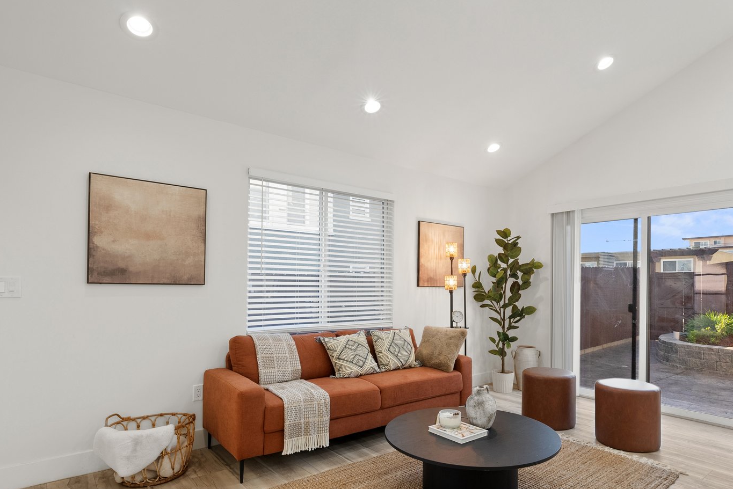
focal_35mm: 21
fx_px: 428
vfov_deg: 59.2
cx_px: 398
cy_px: 287
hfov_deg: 81.0
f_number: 8
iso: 640
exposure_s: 1/15
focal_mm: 14
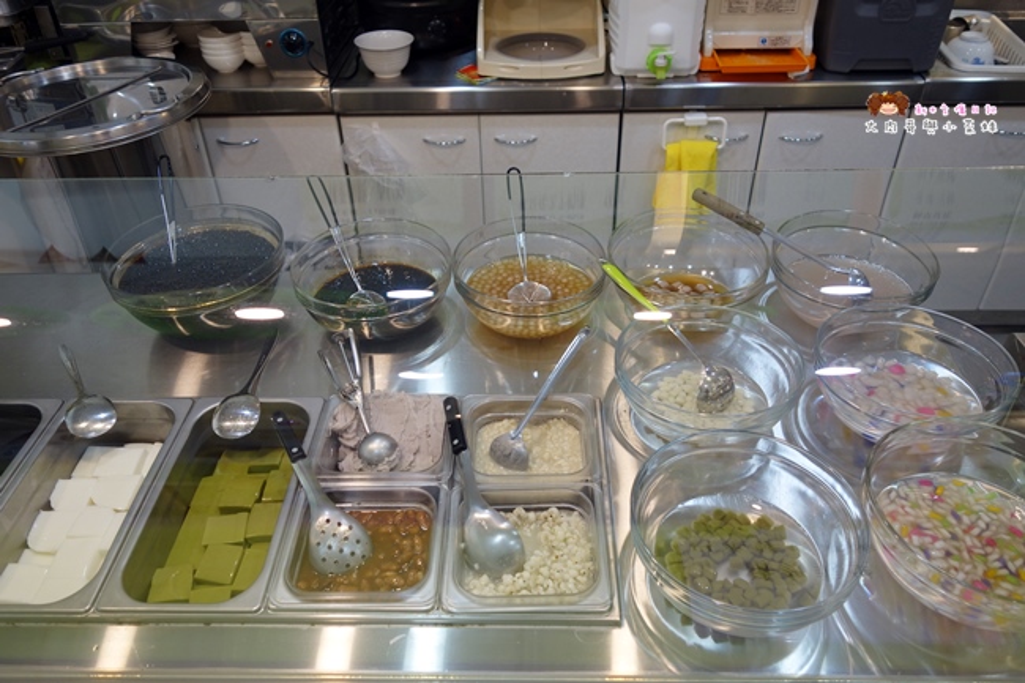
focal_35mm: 28
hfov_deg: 65.5
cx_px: 512
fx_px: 797
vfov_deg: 46.4
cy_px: 342
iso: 125
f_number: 2.5
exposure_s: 1/50
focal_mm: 10.4
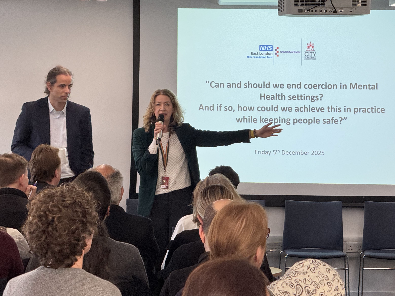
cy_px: 150
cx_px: 219
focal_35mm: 155
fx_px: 1769
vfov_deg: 9.6
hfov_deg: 12.7
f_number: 2.8
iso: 160
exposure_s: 1/100
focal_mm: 15.66
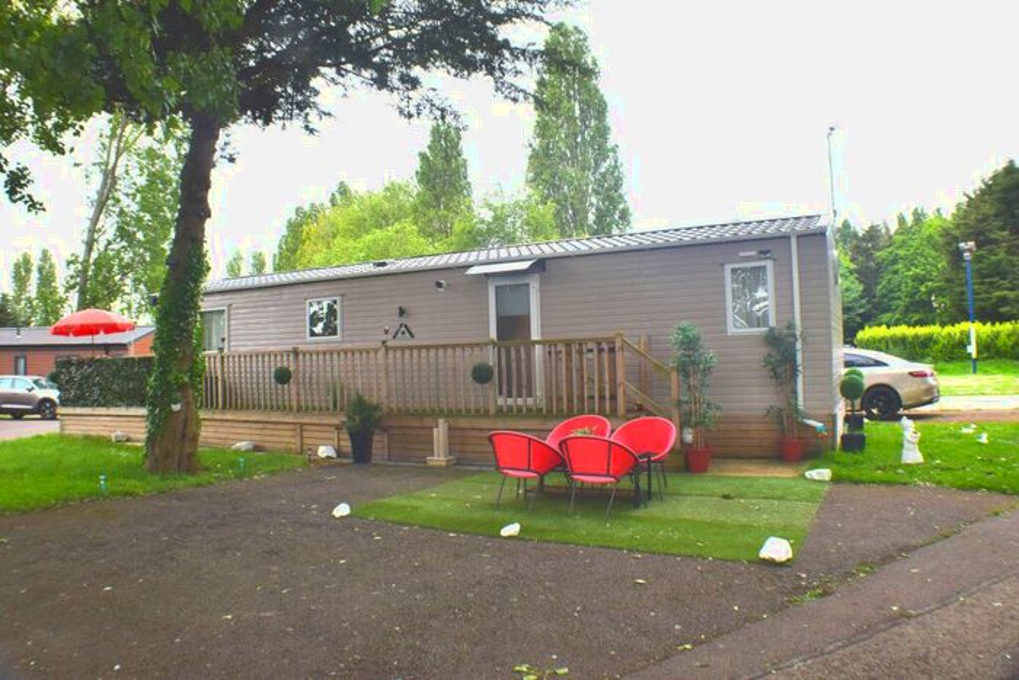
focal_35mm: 33
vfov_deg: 40.0
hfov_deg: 57.2
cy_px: 340
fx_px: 934
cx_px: 510
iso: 400
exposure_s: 1/200
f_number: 10
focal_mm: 22
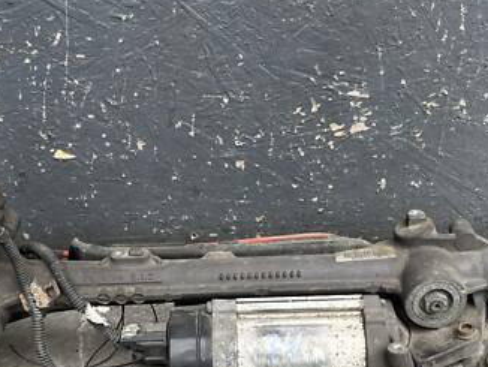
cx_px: 232
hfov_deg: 37.5
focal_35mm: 51
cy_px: 294
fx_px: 720
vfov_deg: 28.0
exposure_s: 1/213
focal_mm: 5.1
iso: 40
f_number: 1.6
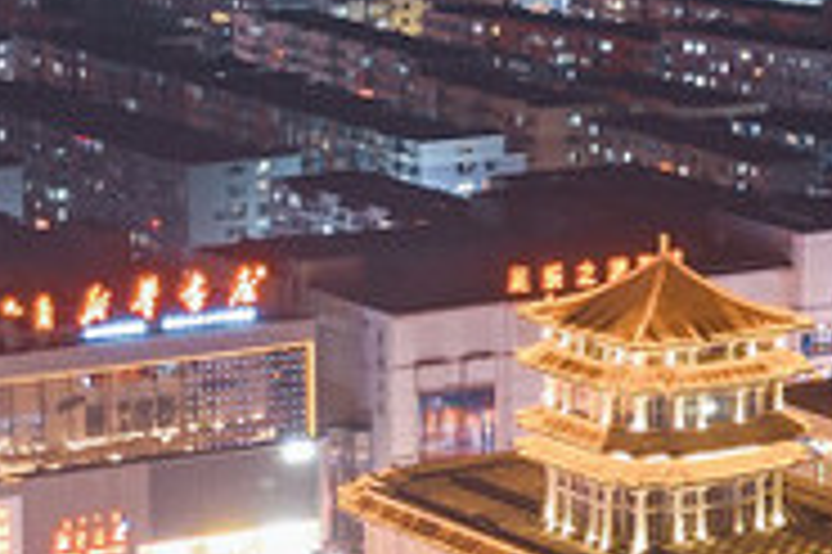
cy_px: 320
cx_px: 769
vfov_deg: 7.5
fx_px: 4202
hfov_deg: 11.2
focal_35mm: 182
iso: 100
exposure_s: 1
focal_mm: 10.26
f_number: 2.8
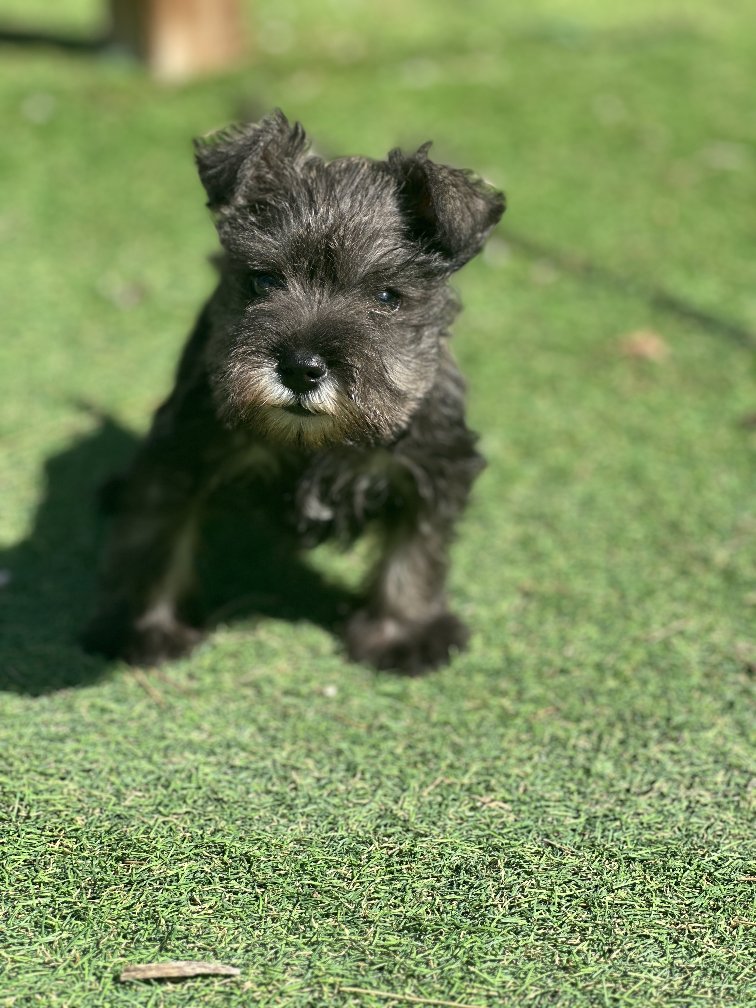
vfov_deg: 25.3
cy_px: 504
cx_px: 378
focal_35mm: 77
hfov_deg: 19.1
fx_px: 2242
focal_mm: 9
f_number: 2.8
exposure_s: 1/459
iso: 32
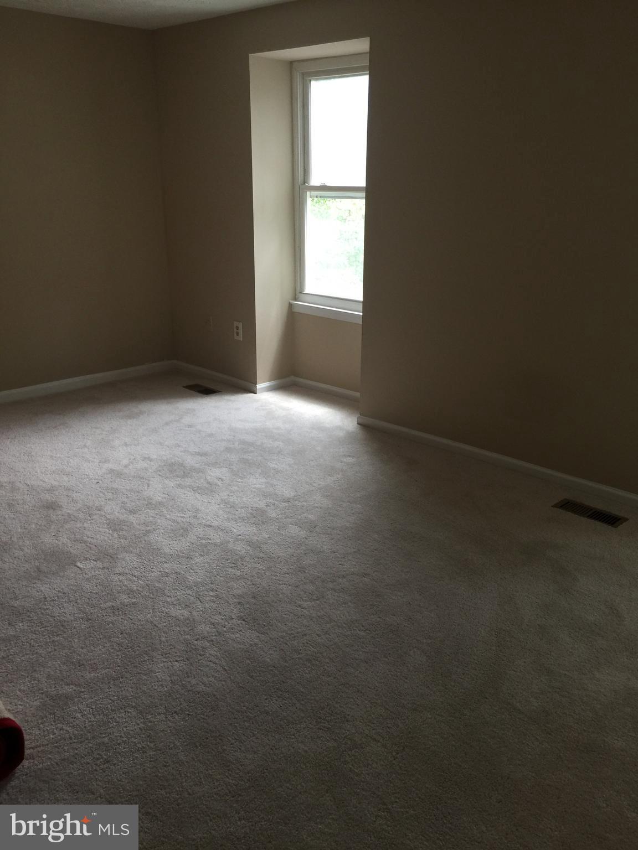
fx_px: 713
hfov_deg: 48.2
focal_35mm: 29
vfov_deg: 61.7
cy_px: 425
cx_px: 319
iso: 32
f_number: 2.2
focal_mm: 4.15
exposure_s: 1/30
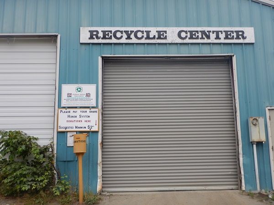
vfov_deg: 38.7
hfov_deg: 50.1
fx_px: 293
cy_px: 102
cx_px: 137
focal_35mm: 37
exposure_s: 1/400
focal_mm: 6.6
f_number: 4.2
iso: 125
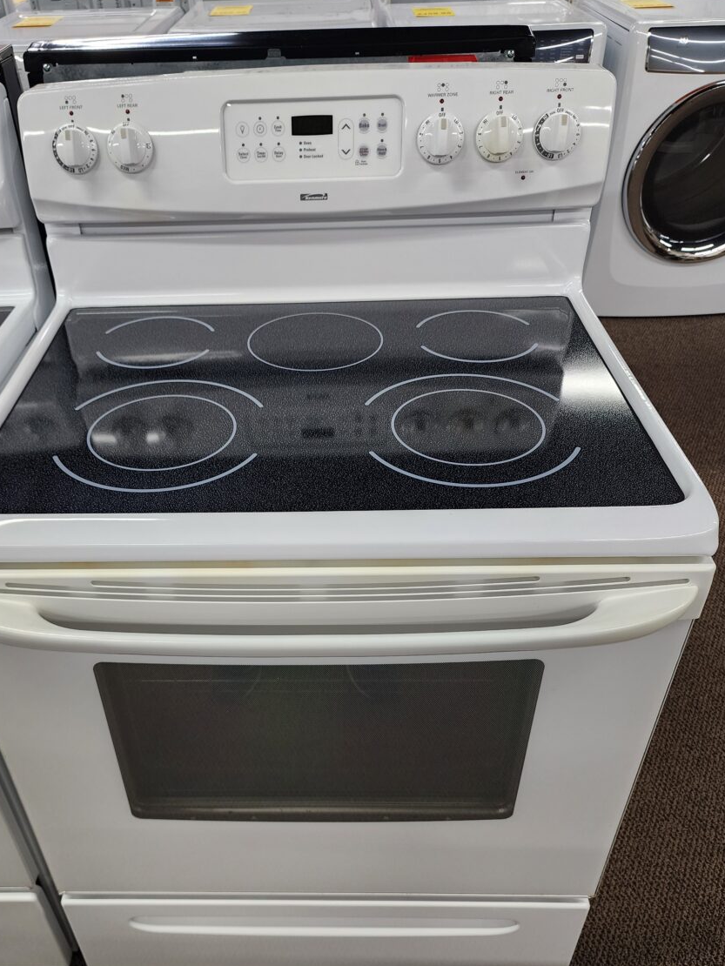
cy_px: 569
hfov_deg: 48.0
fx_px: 810
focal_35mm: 29
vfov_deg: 61.2
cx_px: 292
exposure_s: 1/120
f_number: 1.8
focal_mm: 6.4
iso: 320
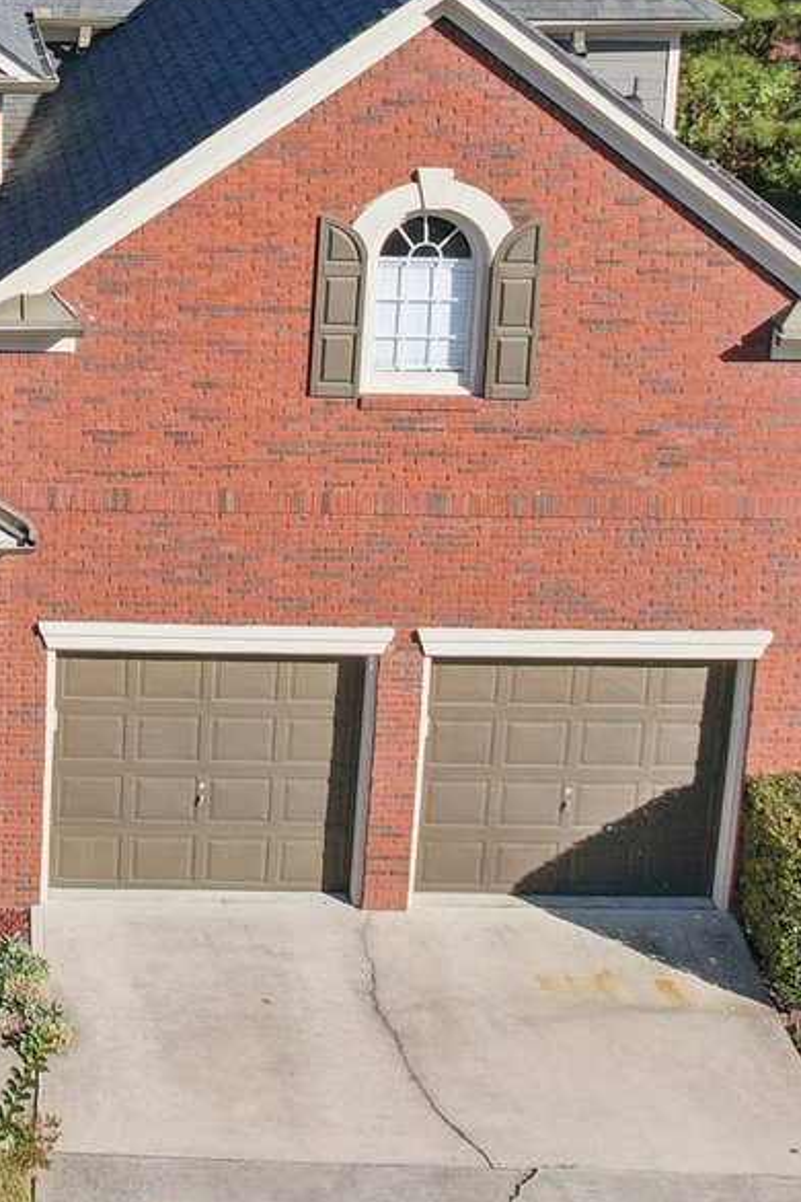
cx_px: -249
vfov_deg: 25.7
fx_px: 2570
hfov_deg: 16.7
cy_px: 190
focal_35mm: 77
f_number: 2.8
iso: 120
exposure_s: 1/2000
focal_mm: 8.4
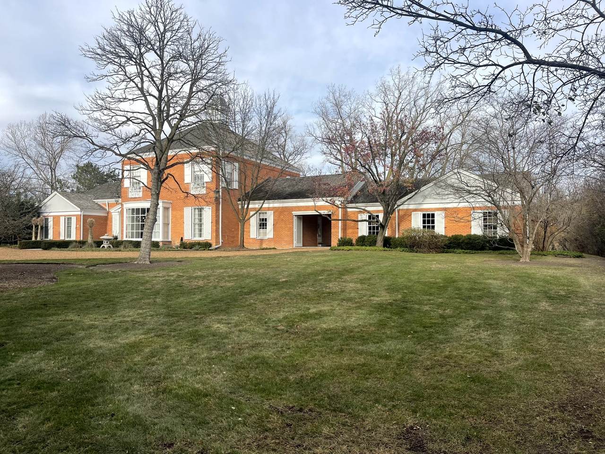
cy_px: 227
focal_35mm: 25
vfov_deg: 54.9
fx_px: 437
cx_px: 302
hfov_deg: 69.4
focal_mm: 5.1
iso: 32
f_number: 1.6
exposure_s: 1/2083
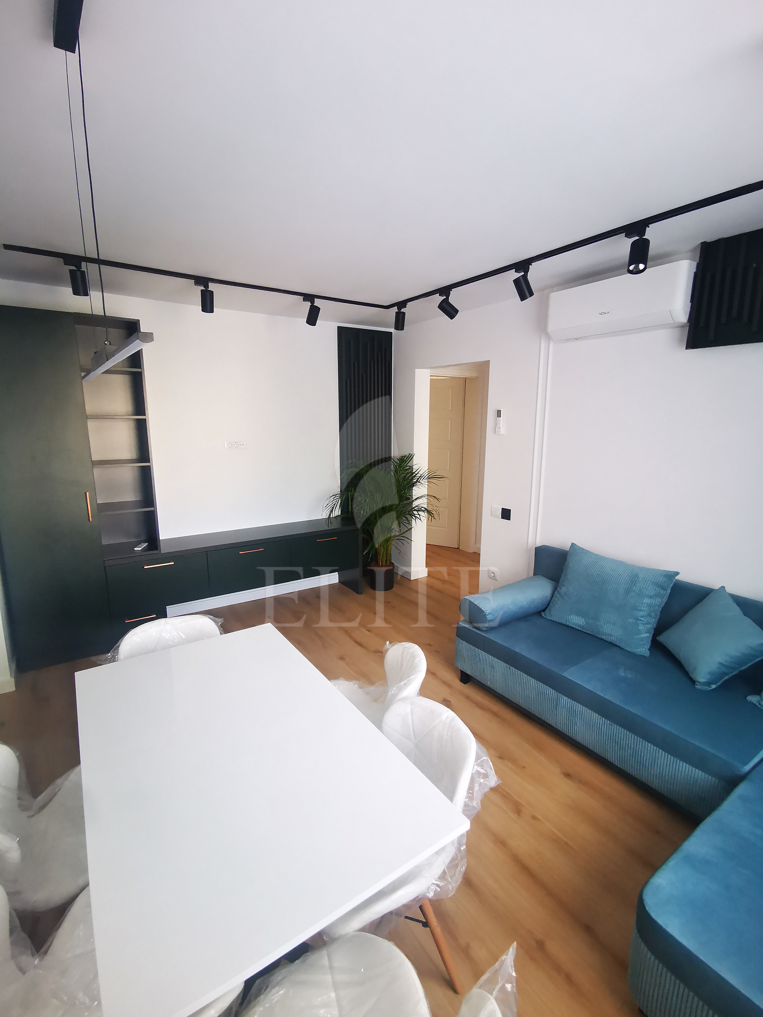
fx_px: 470
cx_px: 382
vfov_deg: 94.5
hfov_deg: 78.1
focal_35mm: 16
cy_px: 508
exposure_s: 1/24
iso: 400
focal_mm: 2.35
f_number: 2.2
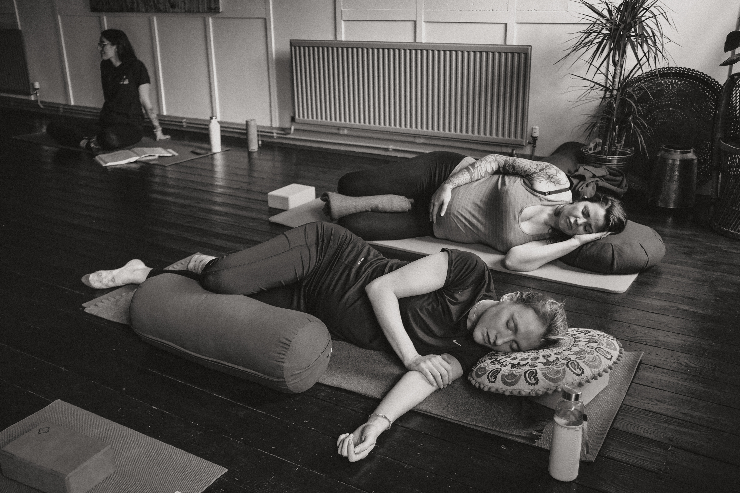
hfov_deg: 54.4
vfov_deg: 37.9
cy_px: 246
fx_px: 719
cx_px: 370
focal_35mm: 35
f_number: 2
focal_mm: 23
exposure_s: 1/25
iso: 800
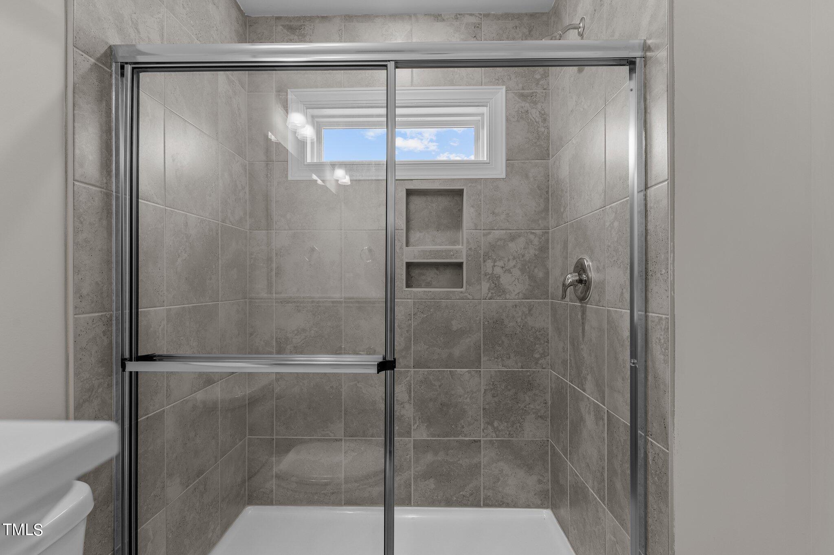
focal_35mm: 17
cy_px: 278
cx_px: 417
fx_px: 394
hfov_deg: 93.3
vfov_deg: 70.3
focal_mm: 17
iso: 400
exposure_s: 1/10
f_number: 7.1
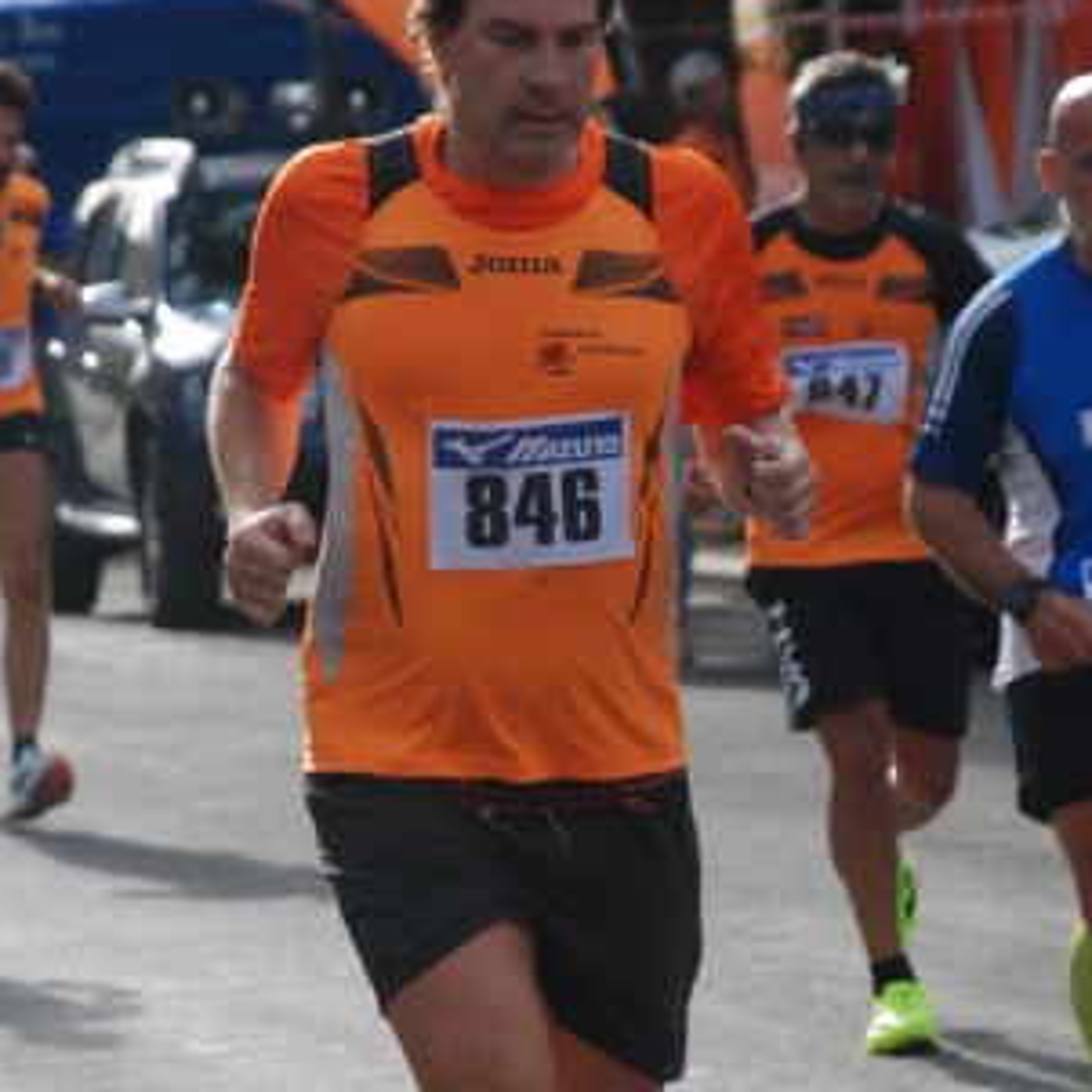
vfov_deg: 5.5
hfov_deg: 5.5
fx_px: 11344
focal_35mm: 318
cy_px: 613
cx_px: 727
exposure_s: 1/1250
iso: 1000
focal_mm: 125
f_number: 5.6
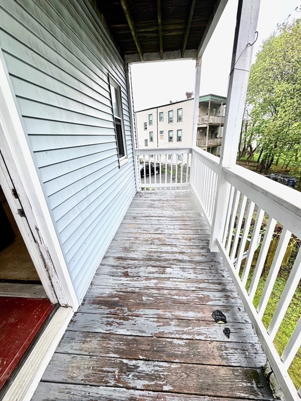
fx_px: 162
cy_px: 200
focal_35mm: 14
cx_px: 150
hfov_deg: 85.7
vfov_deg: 102.1
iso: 40
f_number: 2.2
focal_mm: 2.22
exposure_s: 1/289
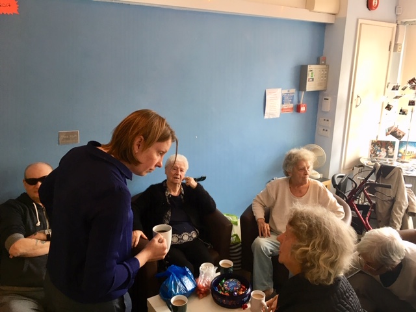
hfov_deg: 61.7
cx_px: 208
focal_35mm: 29
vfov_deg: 48.2
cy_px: 156
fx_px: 349
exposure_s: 1/33
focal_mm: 4.15
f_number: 2.2
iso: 80
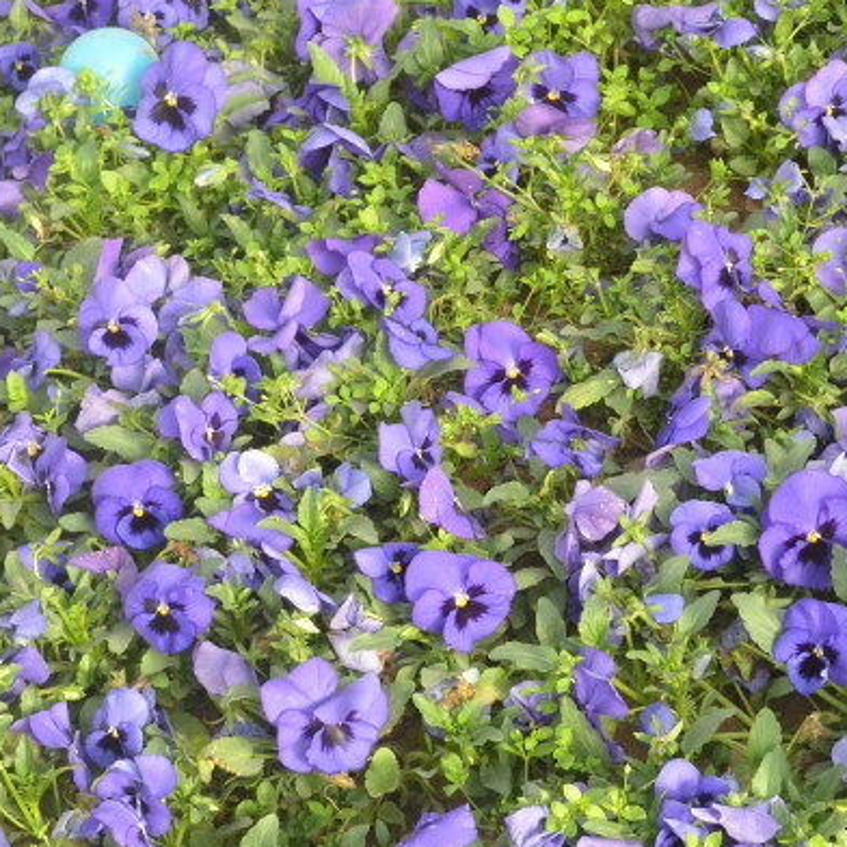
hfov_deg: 15.2
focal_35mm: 113
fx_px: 3128
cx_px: 786
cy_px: 259
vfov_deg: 15.4
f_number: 8
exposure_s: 1/25
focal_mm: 34
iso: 400
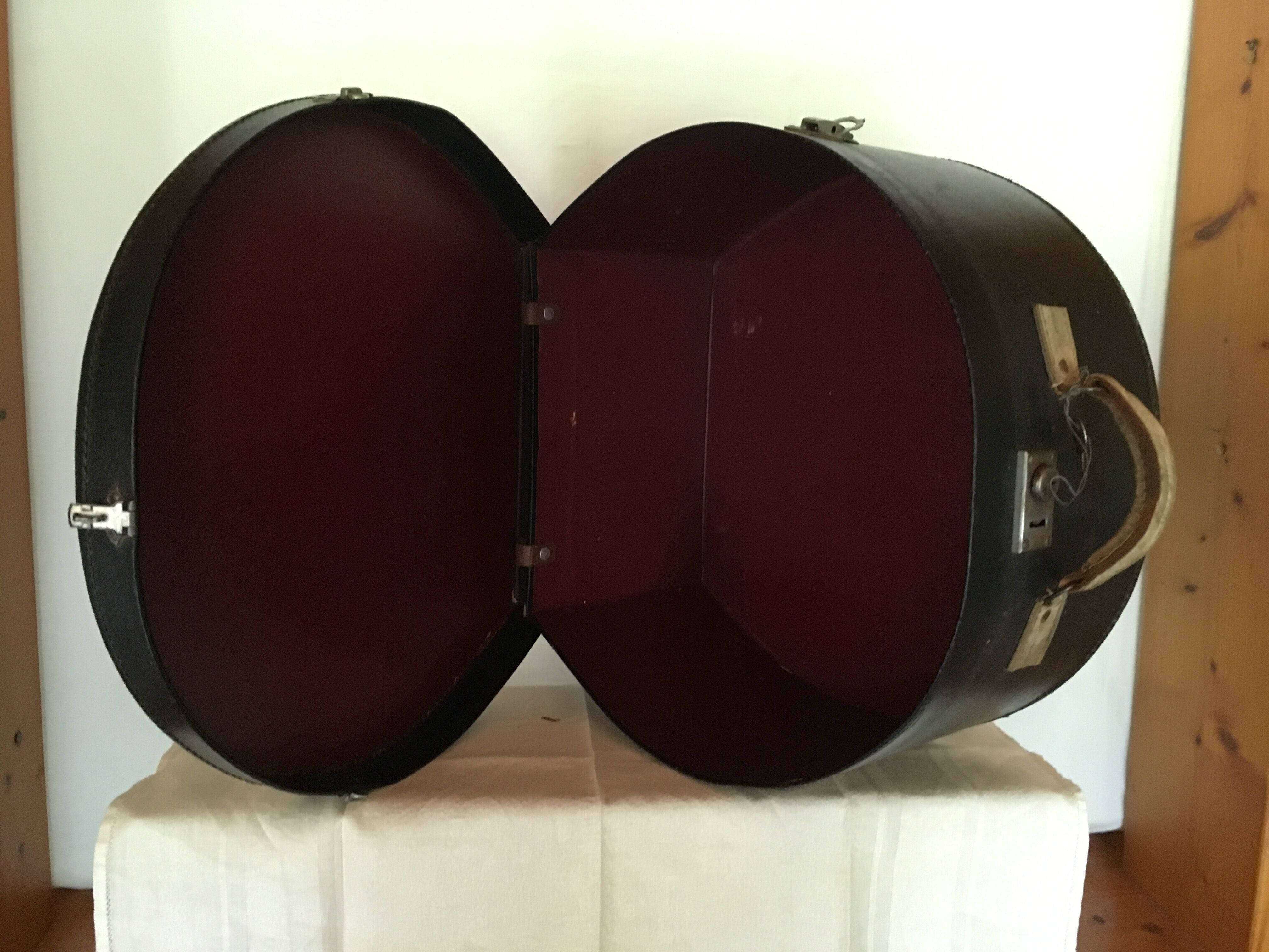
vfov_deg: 48.2
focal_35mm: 29
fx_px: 1063
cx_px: 634
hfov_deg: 61.7
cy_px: 476
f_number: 2.2
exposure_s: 1/17
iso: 250
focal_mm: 4.15
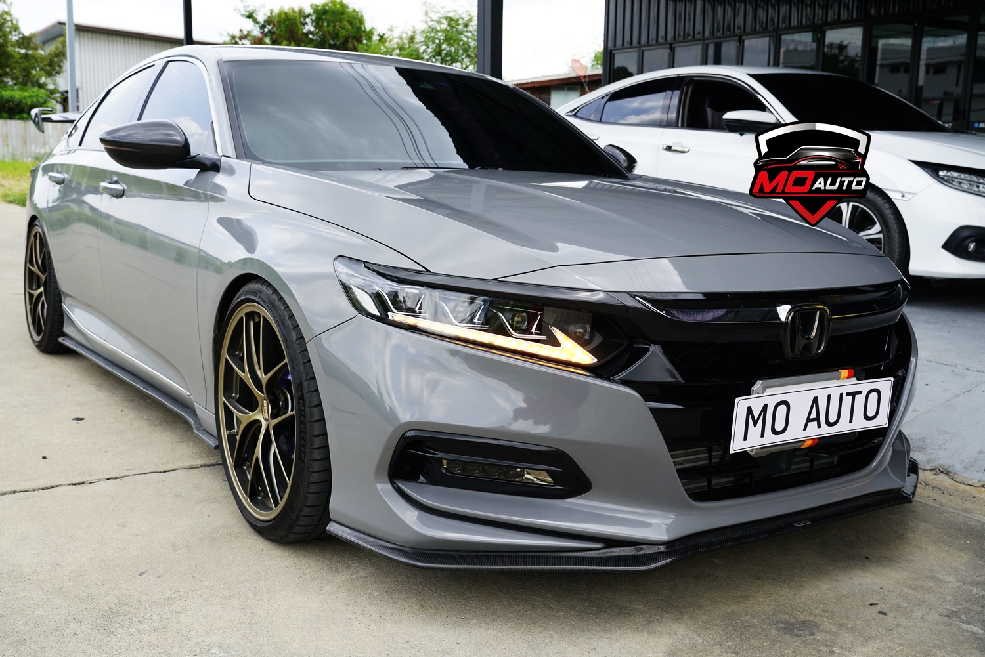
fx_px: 1013
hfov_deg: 51.9
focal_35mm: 37
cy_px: 328
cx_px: 492
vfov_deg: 36.0
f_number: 7.1
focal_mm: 37
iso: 100
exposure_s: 1/100
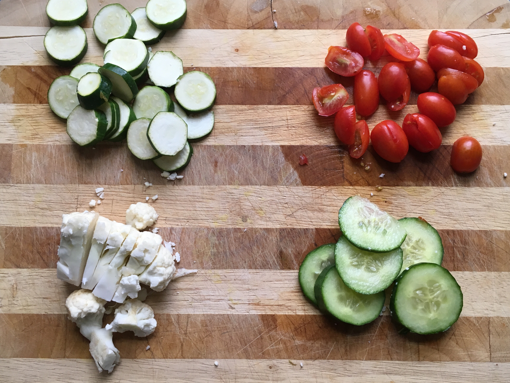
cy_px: 194
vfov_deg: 41.8
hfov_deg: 54.0
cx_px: 261
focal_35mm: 34
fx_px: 501
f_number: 2.2
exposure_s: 1/30
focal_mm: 4.15
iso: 40
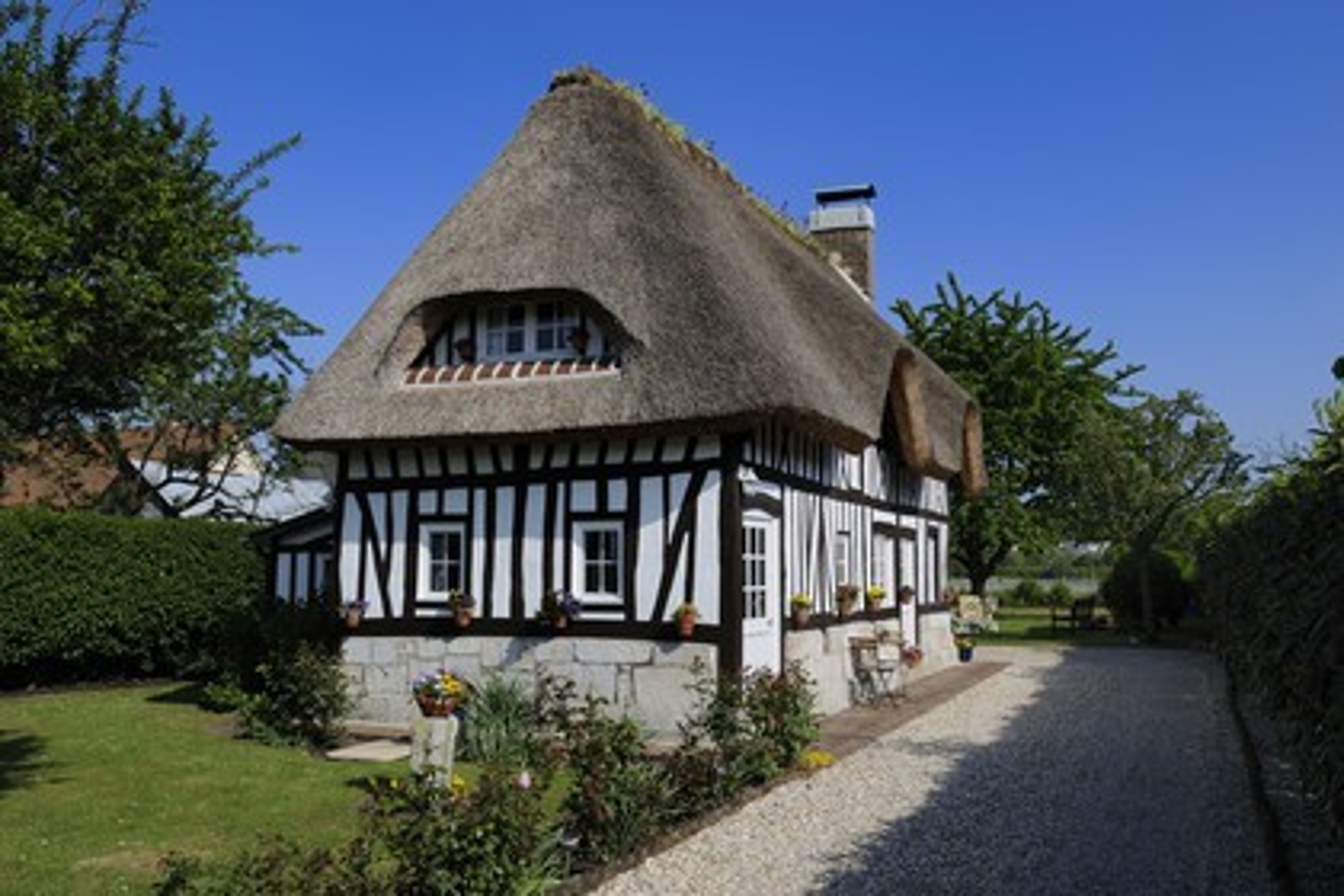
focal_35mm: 34
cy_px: 448
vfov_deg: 38.9
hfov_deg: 55.8
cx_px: 672
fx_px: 1269
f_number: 14
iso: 200
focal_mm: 34
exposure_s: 1/160
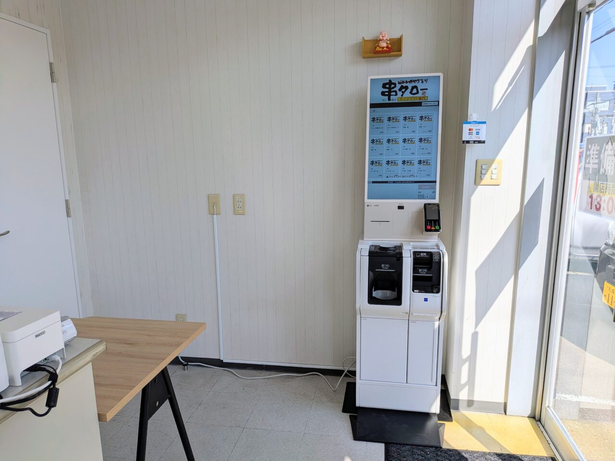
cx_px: 308
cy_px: 230
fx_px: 426
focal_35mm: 24
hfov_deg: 71.6
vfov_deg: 56.8
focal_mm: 4.53
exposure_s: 1/1377
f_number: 1.7
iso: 30
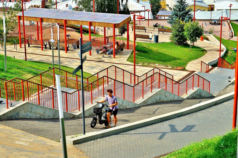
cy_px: 79
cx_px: 119
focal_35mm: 82
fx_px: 542
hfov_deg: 24.8
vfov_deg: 16.6
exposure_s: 1/800
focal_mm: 55
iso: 400
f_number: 10
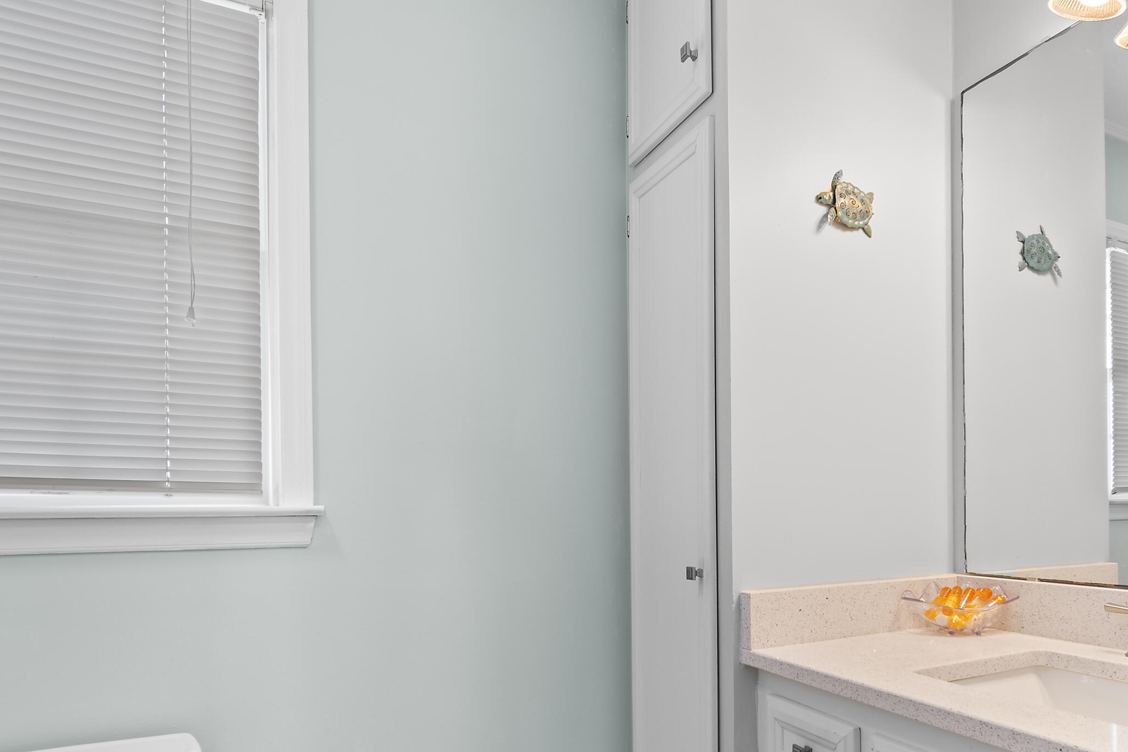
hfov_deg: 77.5
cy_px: 530
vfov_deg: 55.4
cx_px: 689
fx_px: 689
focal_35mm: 22
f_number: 4.5
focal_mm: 10
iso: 100
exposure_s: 1/13
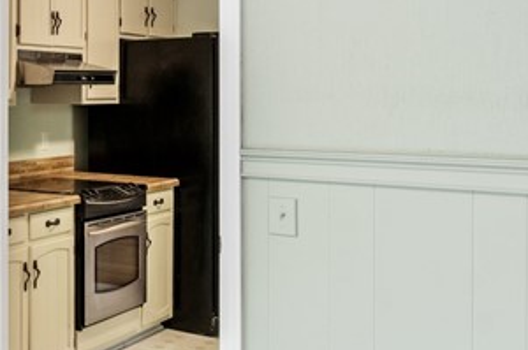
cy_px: 94
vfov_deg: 23.1
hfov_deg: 23.8
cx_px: -341
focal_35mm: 58
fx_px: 849
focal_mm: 16
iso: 250
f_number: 8
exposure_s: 1/25
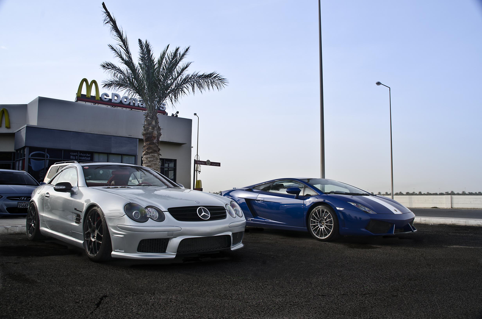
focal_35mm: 27
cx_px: 241
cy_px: 160
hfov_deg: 67.5
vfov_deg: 47.7
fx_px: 361
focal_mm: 18
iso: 100
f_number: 9
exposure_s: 1/60
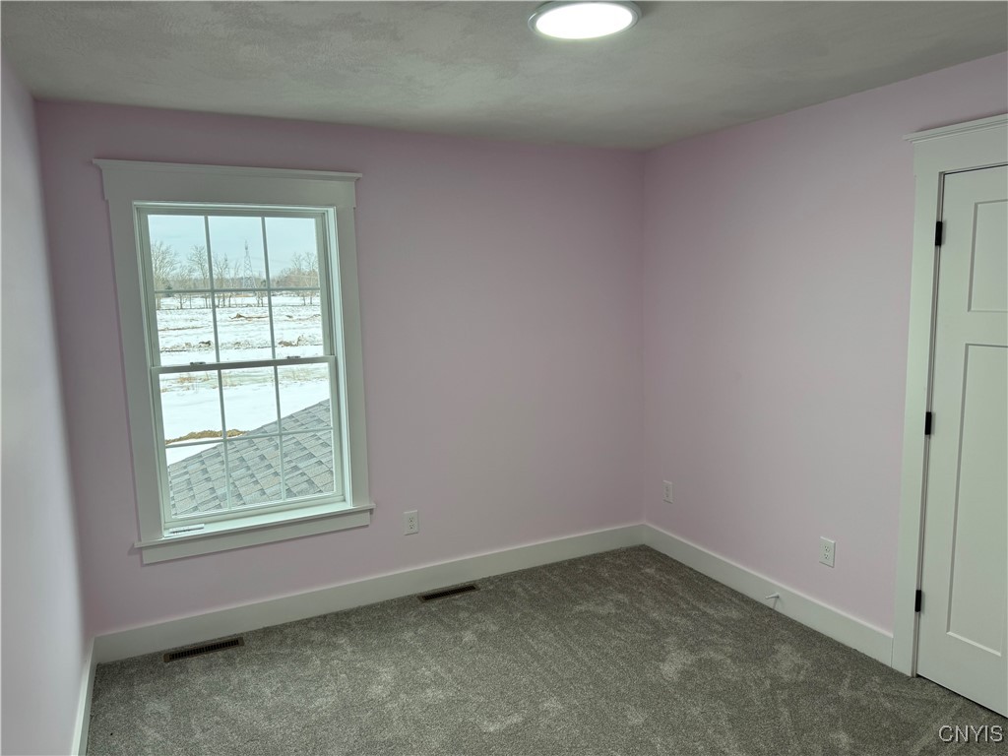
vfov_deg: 56.8
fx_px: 699
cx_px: 504
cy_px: 378
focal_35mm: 24
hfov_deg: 71.6
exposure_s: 1/165
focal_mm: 6.76
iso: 80
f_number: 1.78
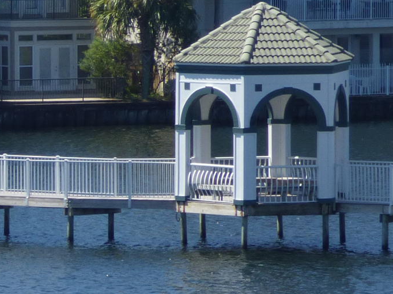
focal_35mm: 352
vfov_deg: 4.2
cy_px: 165
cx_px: -268
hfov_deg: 5.6
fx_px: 3995
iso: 100
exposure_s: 1/250
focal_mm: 14.33
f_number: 4.5
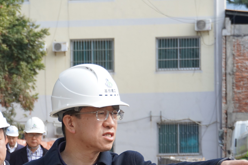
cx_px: -4
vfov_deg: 6.0
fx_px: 1550
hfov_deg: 9.1
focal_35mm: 225
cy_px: 235
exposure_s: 1/200
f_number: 5
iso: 100
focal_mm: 48
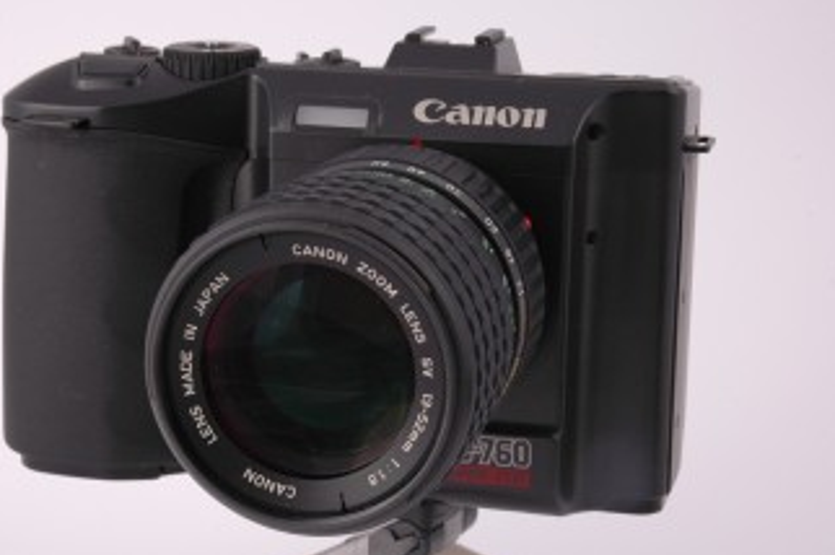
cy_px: 296
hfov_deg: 21.0
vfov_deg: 14.1
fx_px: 2248
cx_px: 324
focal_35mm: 97
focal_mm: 52
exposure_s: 1/60
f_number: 13
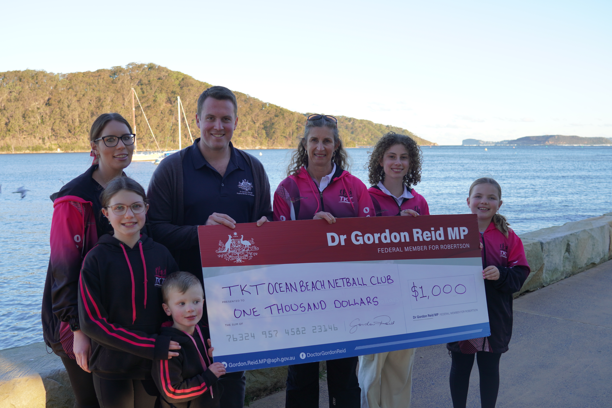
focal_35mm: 36
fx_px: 612
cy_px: 204
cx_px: 306
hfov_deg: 53.1
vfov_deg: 36.9
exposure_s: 1/160
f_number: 4
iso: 125
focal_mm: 24
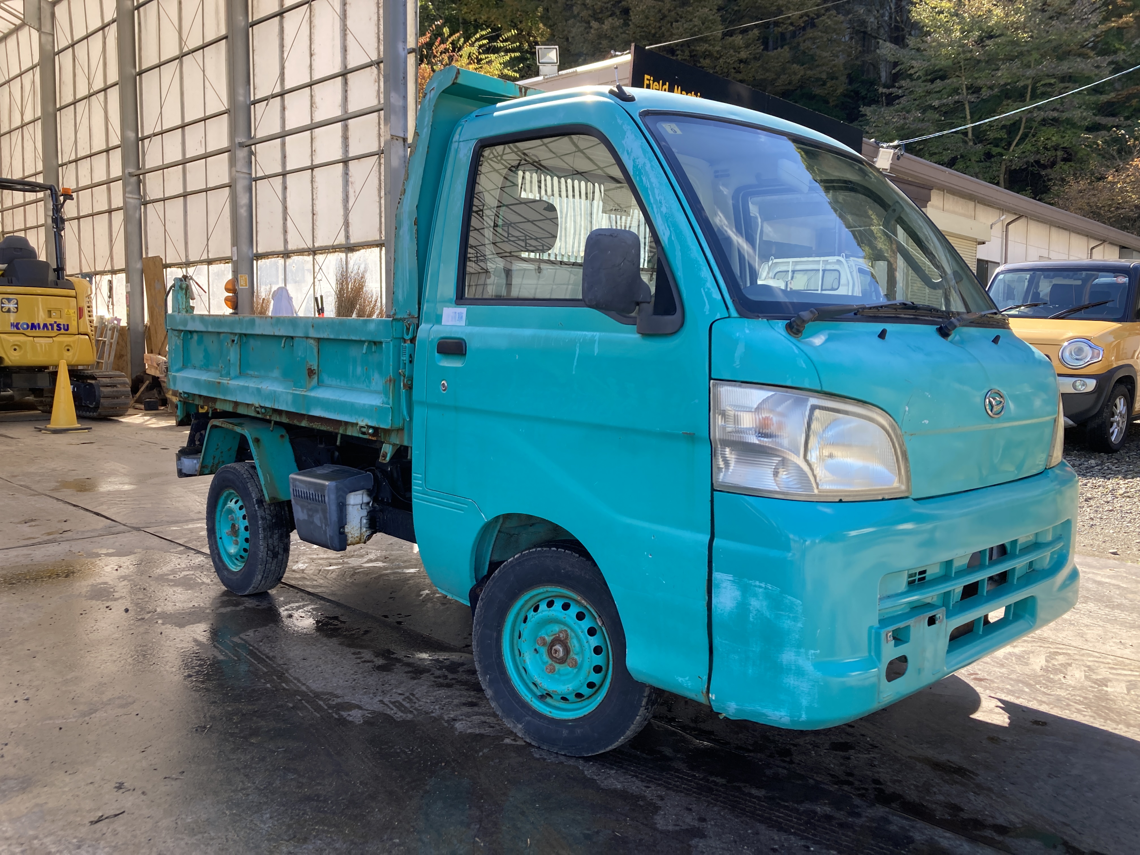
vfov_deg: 49.7
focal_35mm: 28
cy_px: 428
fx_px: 922
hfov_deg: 63.4
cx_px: 570
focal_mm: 3.99
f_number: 1.8
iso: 20
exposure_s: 1/311
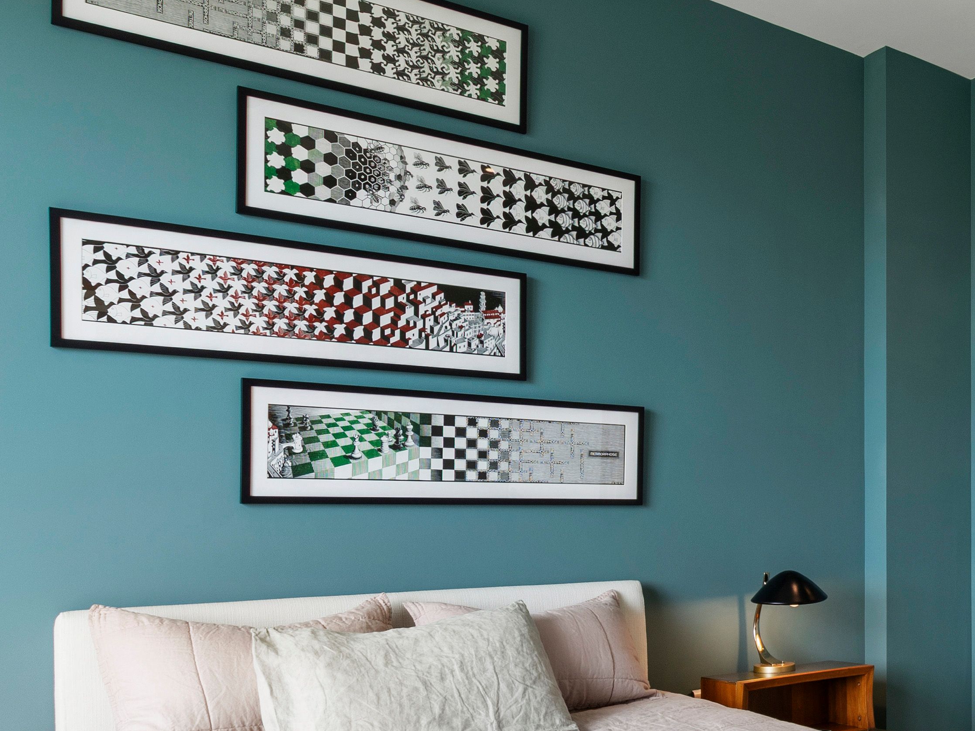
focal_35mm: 36
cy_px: 494
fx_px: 1014
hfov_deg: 44.5
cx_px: 951
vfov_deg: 39.1
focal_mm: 10
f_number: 8
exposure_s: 1/8
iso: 100
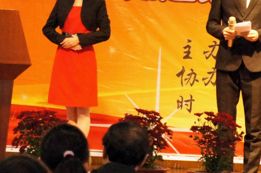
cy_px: 31
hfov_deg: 9.2
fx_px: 1618
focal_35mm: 223
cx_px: 100
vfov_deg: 6.1
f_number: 5.6
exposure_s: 1/100
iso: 6400
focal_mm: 55
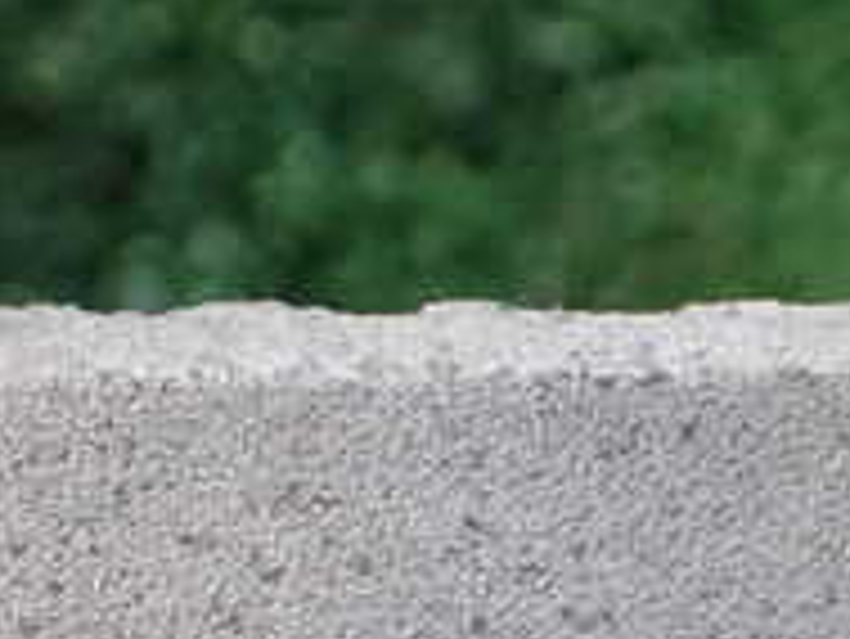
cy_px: 891
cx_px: 832
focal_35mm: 95
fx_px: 2334
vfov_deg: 14.7
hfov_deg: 20.1
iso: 200
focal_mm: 5.4
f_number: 2.3
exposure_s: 1/125
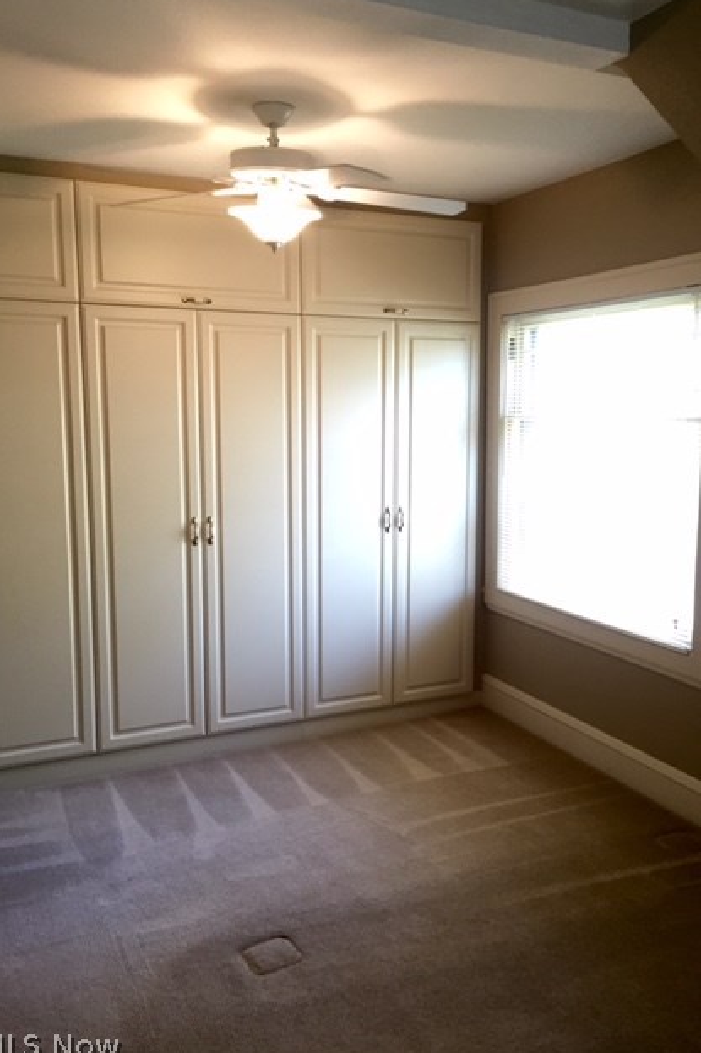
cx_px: 377
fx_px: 906
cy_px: 529
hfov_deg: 42.3
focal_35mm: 31
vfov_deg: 60.3
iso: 160
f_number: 2.2
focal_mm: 4.15
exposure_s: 1/30
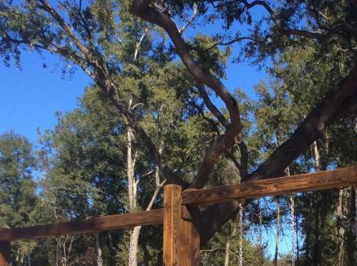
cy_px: 298
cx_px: 239
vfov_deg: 19.0
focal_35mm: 74
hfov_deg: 26.2
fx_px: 762
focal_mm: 3.3
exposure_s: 1/953
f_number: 2.4
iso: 32
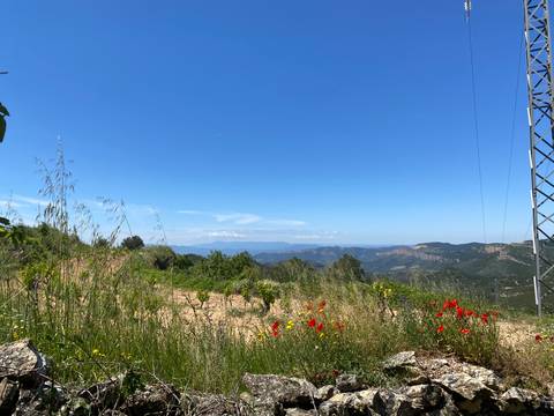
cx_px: 277
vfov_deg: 53.1
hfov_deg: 67.3
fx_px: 416
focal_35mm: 26
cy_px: 208
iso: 32
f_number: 1.8
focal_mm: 4.25
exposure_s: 1/3401
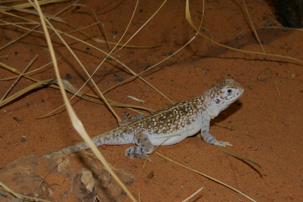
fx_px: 694
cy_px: 101
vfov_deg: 16.5
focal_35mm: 82
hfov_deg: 24.6
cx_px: 152
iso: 400
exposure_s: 1/60
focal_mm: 55
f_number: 16
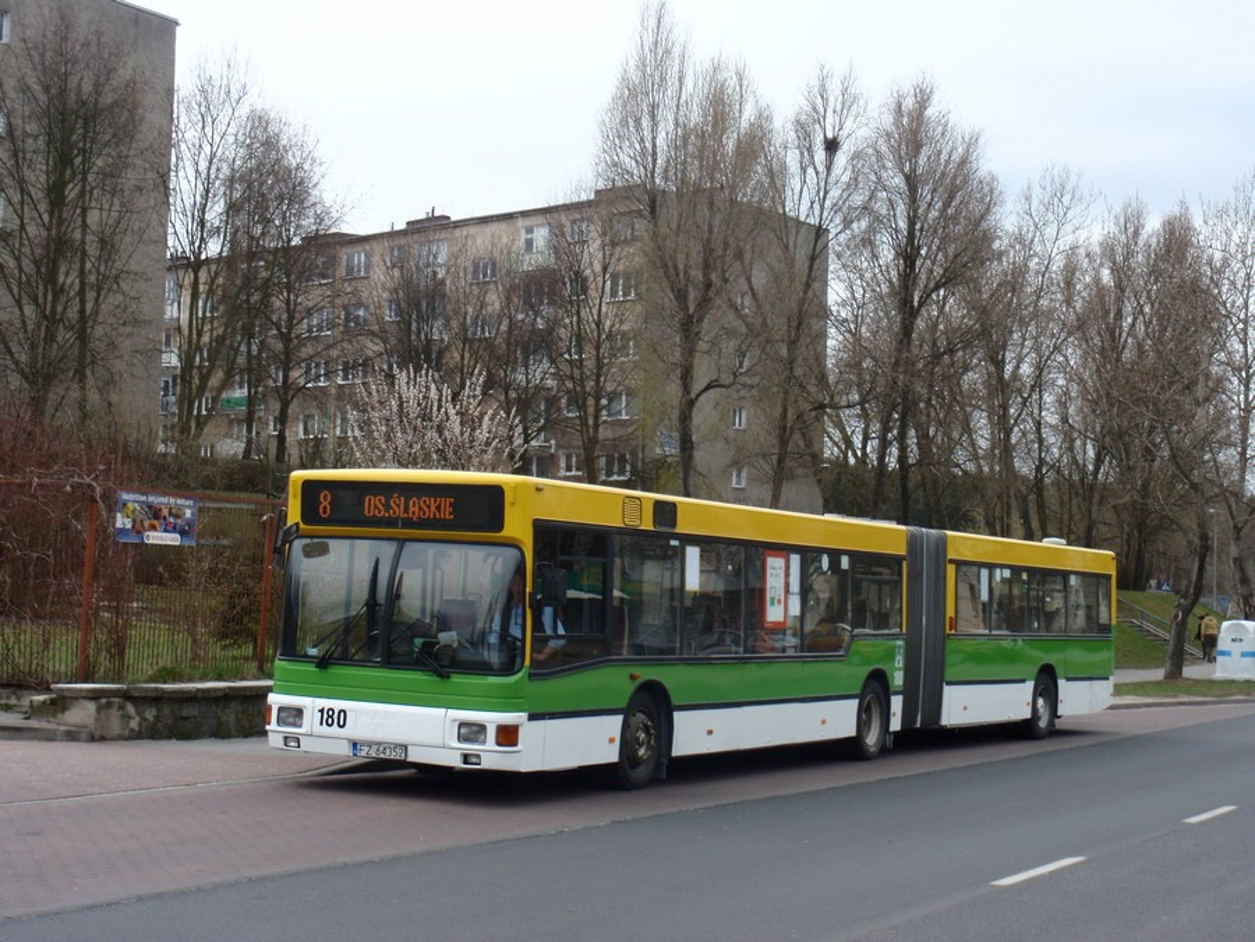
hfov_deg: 33.2
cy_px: 471
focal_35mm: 58
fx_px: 2103
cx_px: 628
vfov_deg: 25.2
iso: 64
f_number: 4.5
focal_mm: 10.43
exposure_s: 1/250
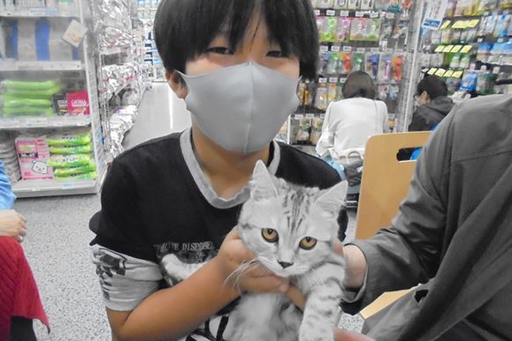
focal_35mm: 28
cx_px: 250
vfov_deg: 46.3
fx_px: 398
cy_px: 194
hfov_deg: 65.5
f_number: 3.5
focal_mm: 4.6
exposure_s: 1/60
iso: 1600
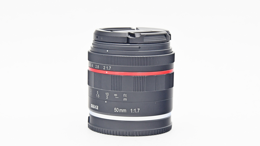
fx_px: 869
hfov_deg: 17.0
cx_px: 130
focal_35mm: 126
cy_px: 74
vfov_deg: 9.6
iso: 1250
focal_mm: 80
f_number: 8
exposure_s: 1/125
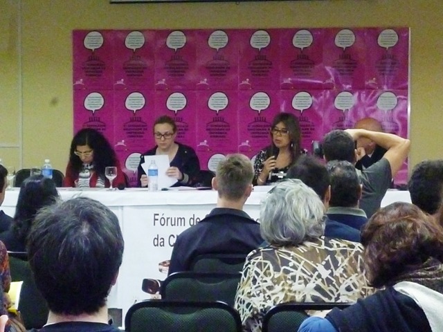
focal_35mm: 112
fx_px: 1433
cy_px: 166
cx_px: 222
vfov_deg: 13.2
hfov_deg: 17.6
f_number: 6.5
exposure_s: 1/60
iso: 3200
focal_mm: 20
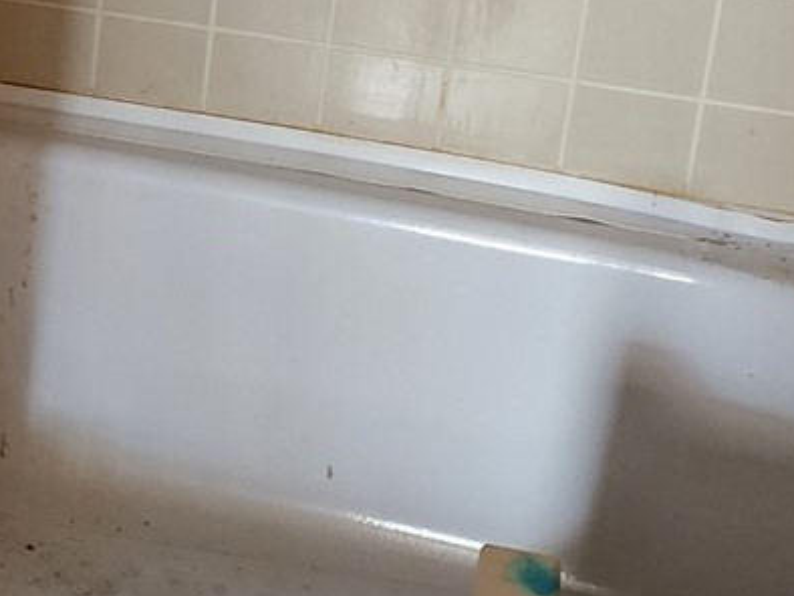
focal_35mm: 112
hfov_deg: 15.9
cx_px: -439
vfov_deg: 13.1
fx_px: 2571
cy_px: 24
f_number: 1.8
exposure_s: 1/24
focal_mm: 6.4
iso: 640
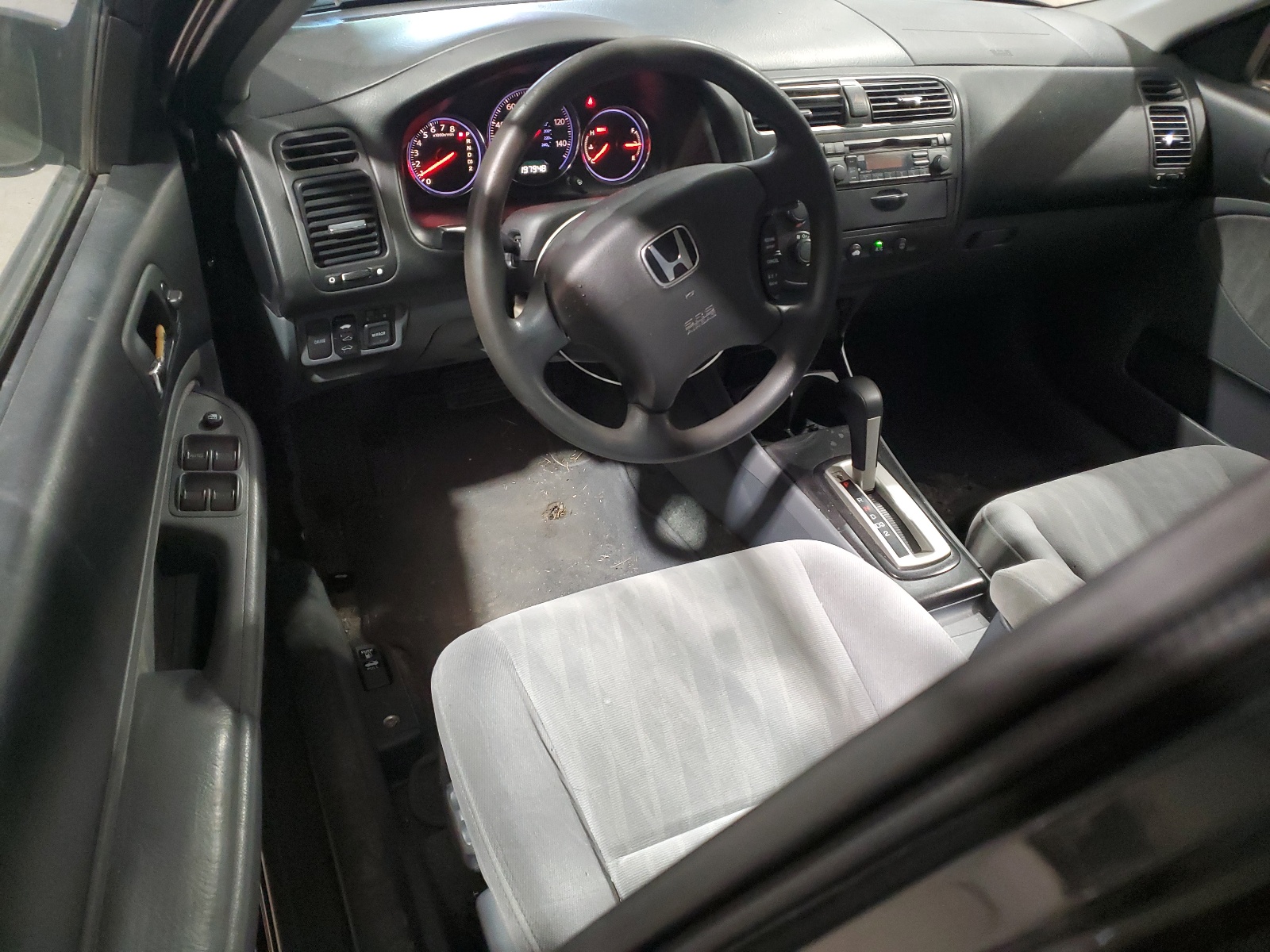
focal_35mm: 26
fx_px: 954
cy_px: 476
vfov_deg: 53.1
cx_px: 635
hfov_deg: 67.3
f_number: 1.5
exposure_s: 1/40
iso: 329
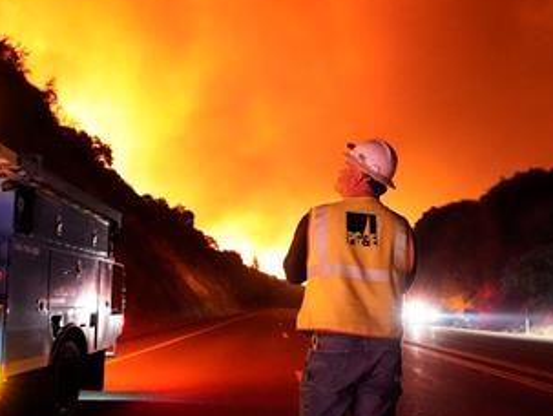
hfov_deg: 52.4
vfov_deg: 40.8
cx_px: 237
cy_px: 222
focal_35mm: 35
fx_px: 560
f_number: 2.8
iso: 25600
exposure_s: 1/30
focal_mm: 17
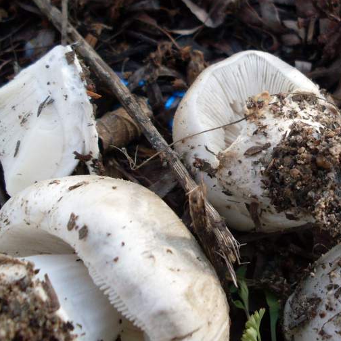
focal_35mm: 60
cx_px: 259
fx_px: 669
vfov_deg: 28.5
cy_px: 127
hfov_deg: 28.2
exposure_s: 1/250
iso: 80
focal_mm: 6.3
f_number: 2.8
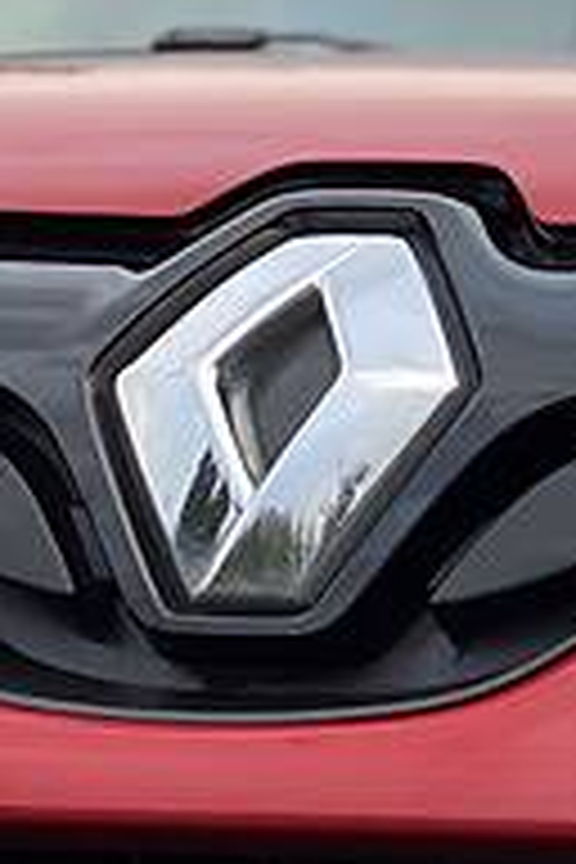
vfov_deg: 9.1
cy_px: 693
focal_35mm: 225
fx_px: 5400
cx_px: 1544
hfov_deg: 5.8
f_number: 2
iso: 64
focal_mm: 6
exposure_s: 1/122
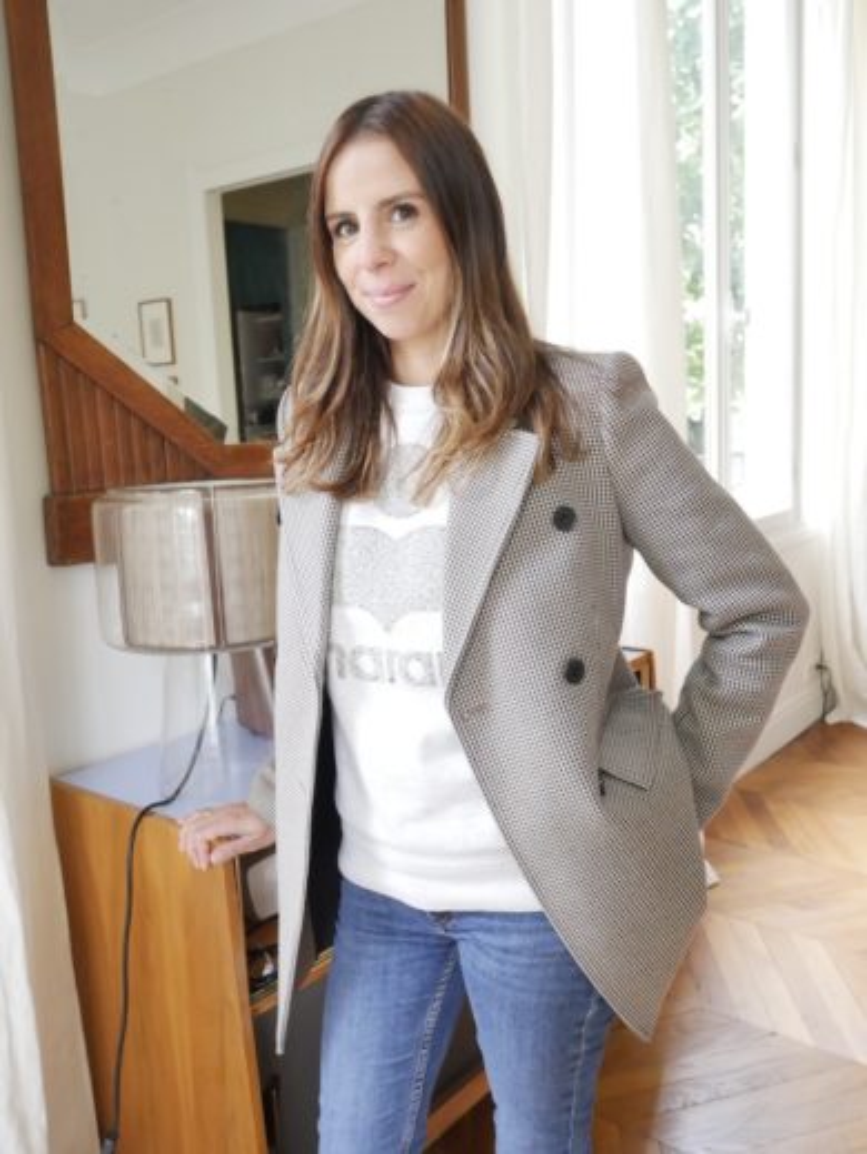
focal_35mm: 32
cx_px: 434
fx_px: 1067
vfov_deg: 56.8
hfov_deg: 44.2
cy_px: 577
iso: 2500
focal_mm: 16
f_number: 3.9
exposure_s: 1/60
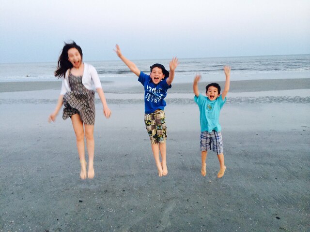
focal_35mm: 30
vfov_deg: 46.8
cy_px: 116
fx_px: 269
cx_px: 155
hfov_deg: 60.0
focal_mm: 4.12
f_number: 2.2
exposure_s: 1/30
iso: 100
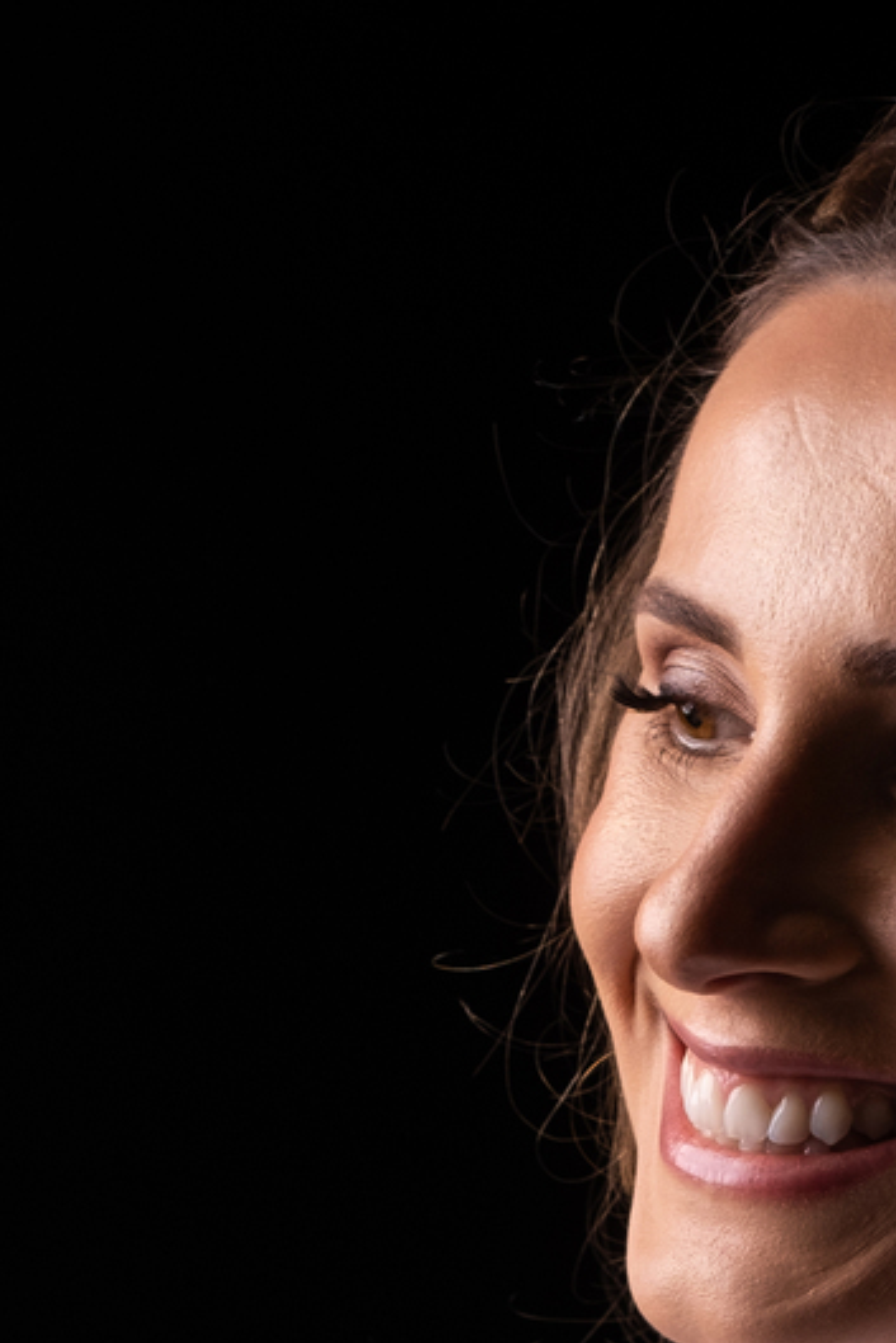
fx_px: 9513
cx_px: 503
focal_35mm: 255
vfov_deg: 7.9
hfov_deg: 5.4
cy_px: 2160
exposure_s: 1/60
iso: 160
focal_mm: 50
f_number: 5
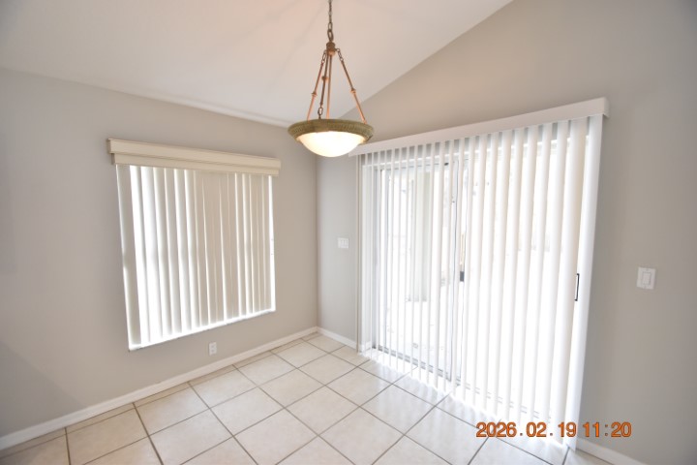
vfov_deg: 77.3
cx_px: 348
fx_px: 290
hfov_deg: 100.4
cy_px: 232
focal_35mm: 15
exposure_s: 1/125
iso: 800
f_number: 3.5
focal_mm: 10
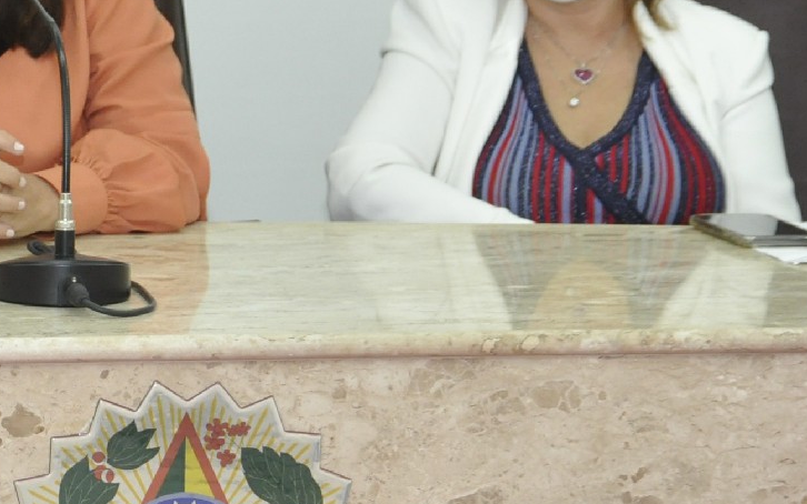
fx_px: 4663
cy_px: 118
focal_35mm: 212
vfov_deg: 6.2
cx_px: -52
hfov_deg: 9.8
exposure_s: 1/60
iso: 800
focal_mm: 42
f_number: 5.6
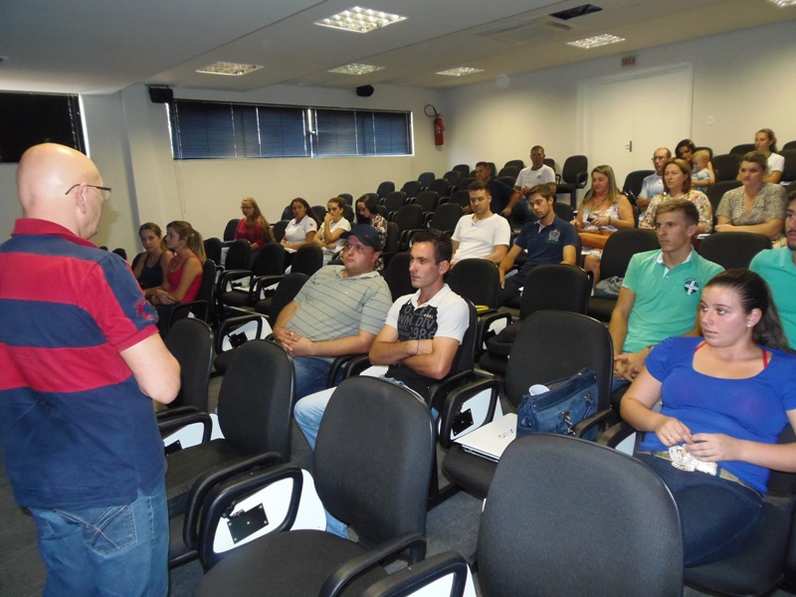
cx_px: 398
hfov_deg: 71.6
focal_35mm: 24
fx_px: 552
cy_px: 298
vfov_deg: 56.8
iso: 250
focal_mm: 4.3
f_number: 2.9
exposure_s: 1/30
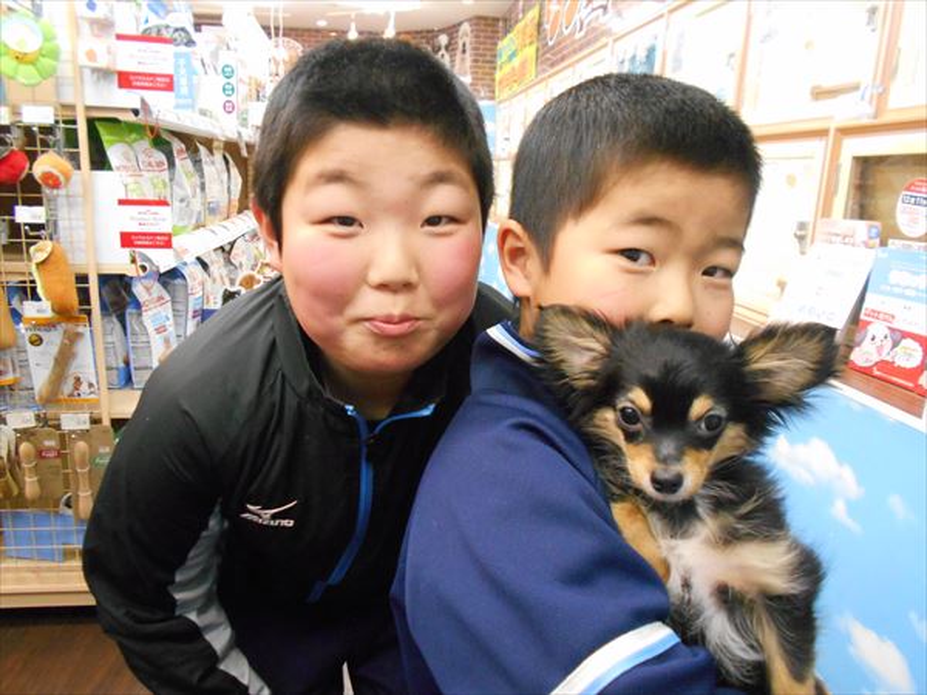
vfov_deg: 53.1
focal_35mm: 26
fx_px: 696
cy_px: 348
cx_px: 464
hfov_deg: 67.3
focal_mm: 4.6
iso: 800
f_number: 3.2
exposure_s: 1/40
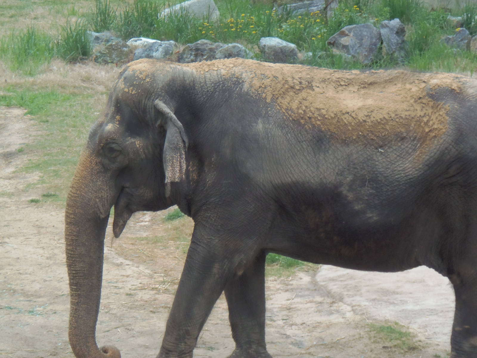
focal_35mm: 326
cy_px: 179
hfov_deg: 6.1
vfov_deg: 4.6
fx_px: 4492
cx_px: 238
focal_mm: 60.4
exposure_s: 1/60
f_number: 5
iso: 160
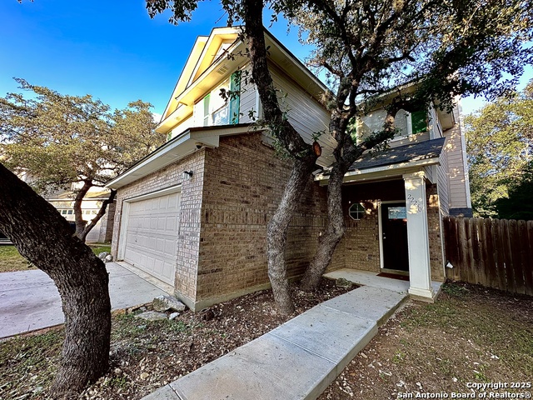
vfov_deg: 85.7
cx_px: 266
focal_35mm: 14
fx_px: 216
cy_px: 200
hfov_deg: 102.1
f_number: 2.2
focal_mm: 2.22
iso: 125
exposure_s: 1/99
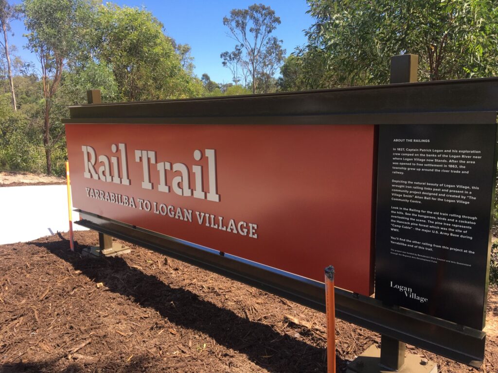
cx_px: 249
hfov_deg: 61.7
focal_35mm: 29
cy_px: 186
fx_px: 417
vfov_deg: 48.2
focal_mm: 4.15
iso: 25
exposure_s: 1/712
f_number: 2.2
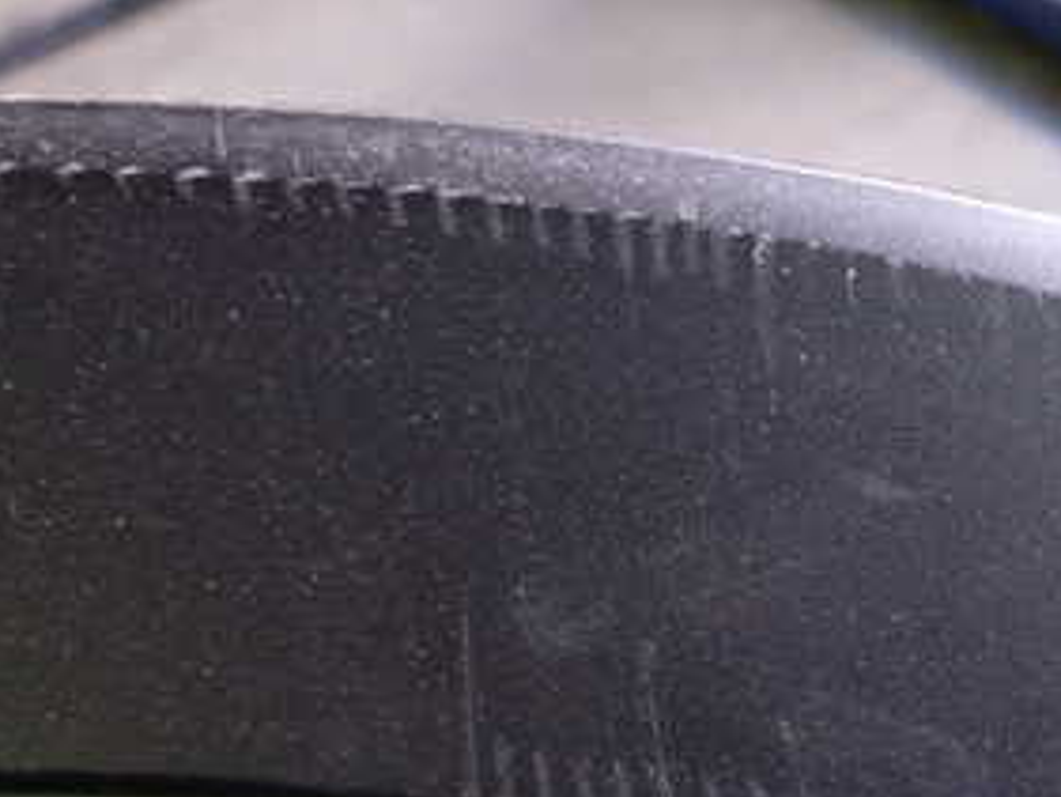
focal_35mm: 64
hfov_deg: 29.1
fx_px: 1962
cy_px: 695
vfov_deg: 22.5
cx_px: 936
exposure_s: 1/30
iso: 250
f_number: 2.3
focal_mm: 5.4
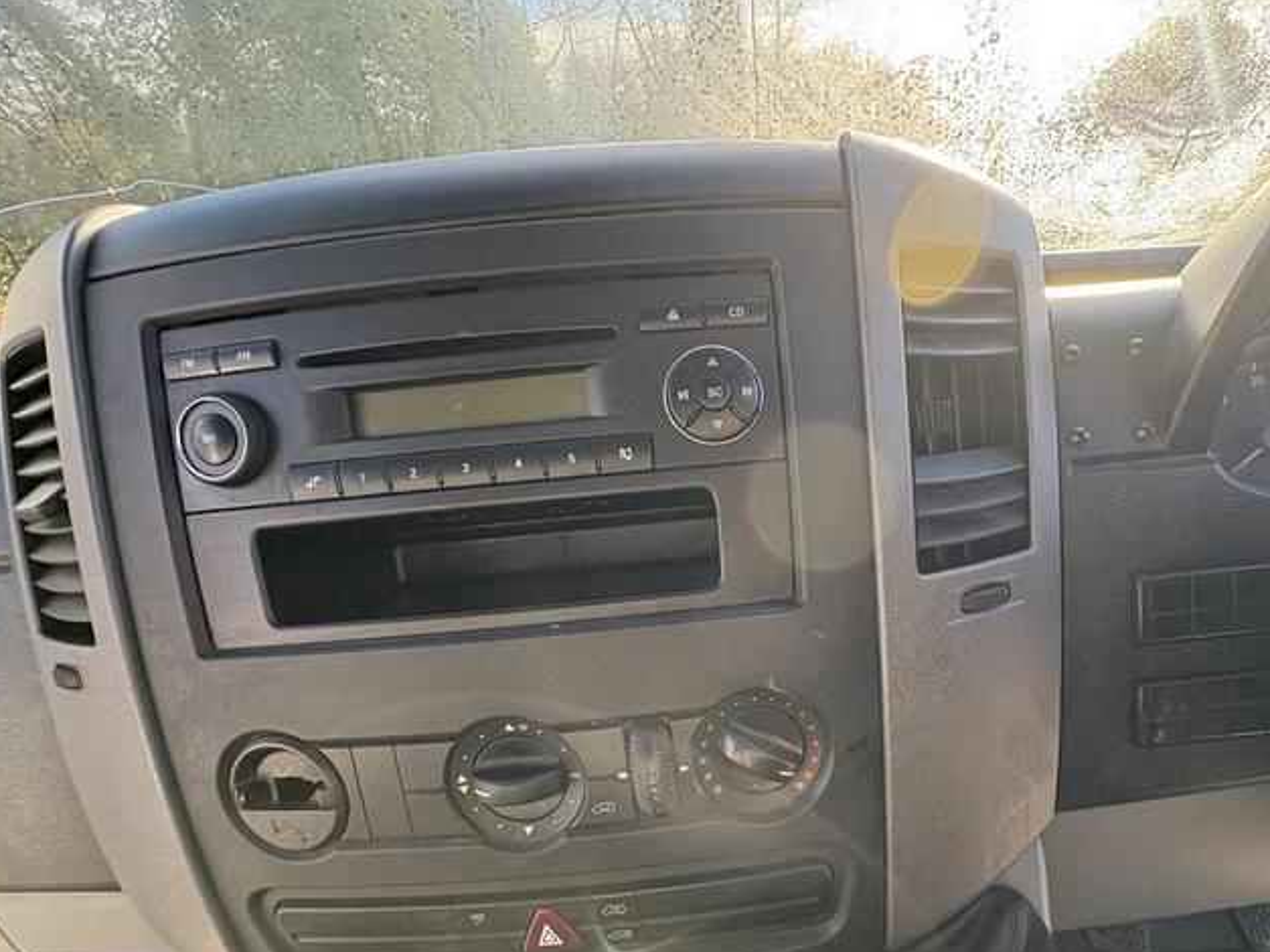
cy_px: 573
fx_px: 734
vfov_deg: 65.3
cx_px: 786
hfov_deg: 80.4
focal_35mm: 20
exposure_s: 1/128
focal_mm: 2.22
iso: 80
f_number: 2.2
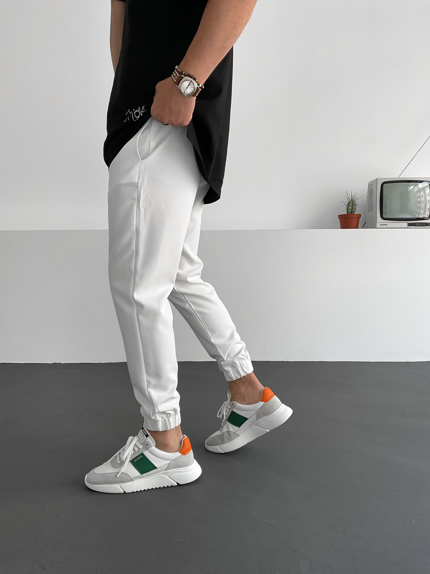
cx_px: 215
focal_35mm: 29
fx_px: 480
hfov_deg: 48.2
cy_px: 287
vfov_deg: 61.7
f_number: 1.8
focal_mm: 3
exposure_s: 1/120
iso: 25
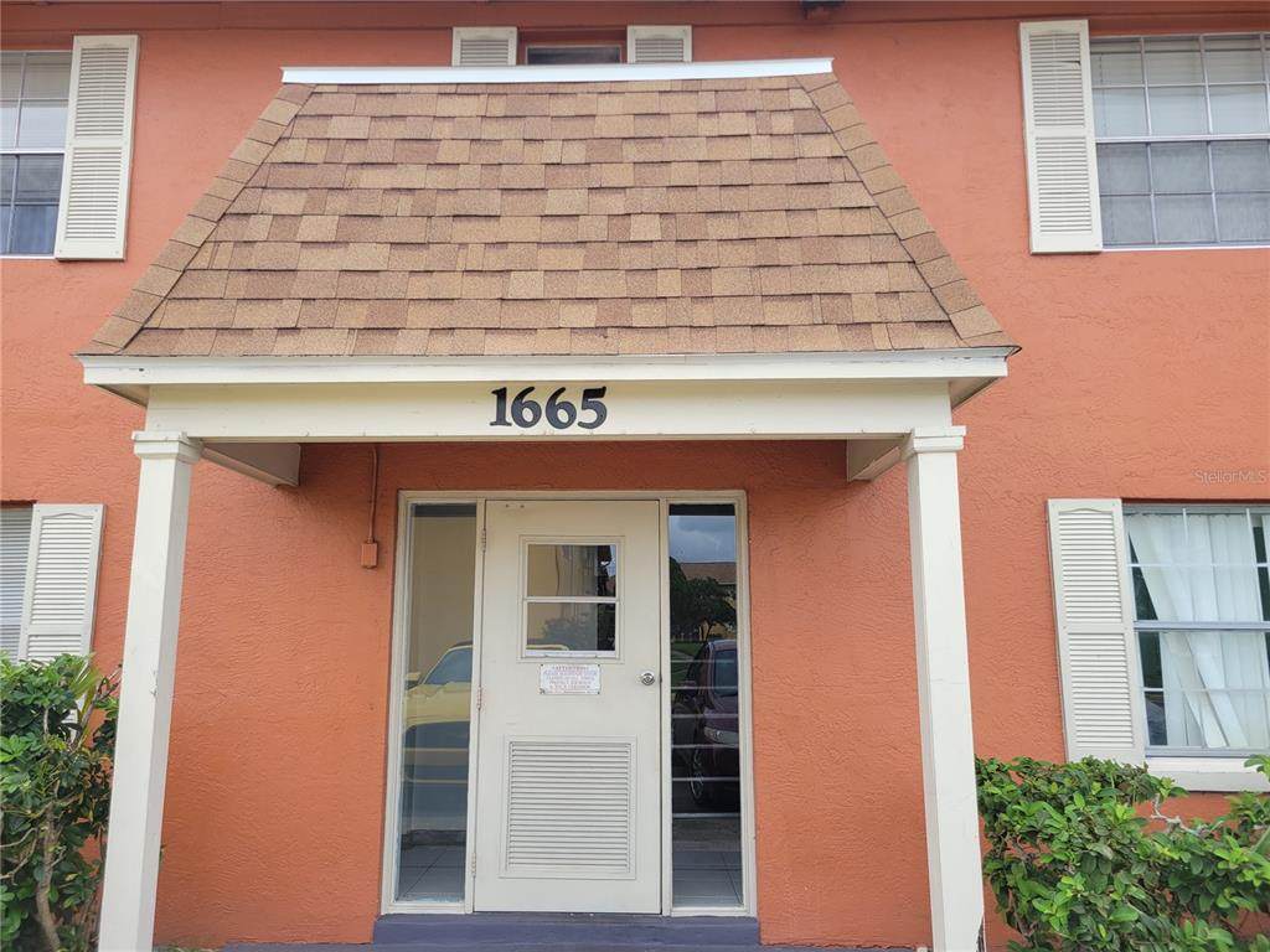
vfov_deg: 53.1
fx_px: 954
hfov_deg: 67.3
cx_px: 635
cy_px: 476
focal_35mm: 26
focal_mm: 5.4
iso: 40
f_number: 1.8
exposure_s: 1/662
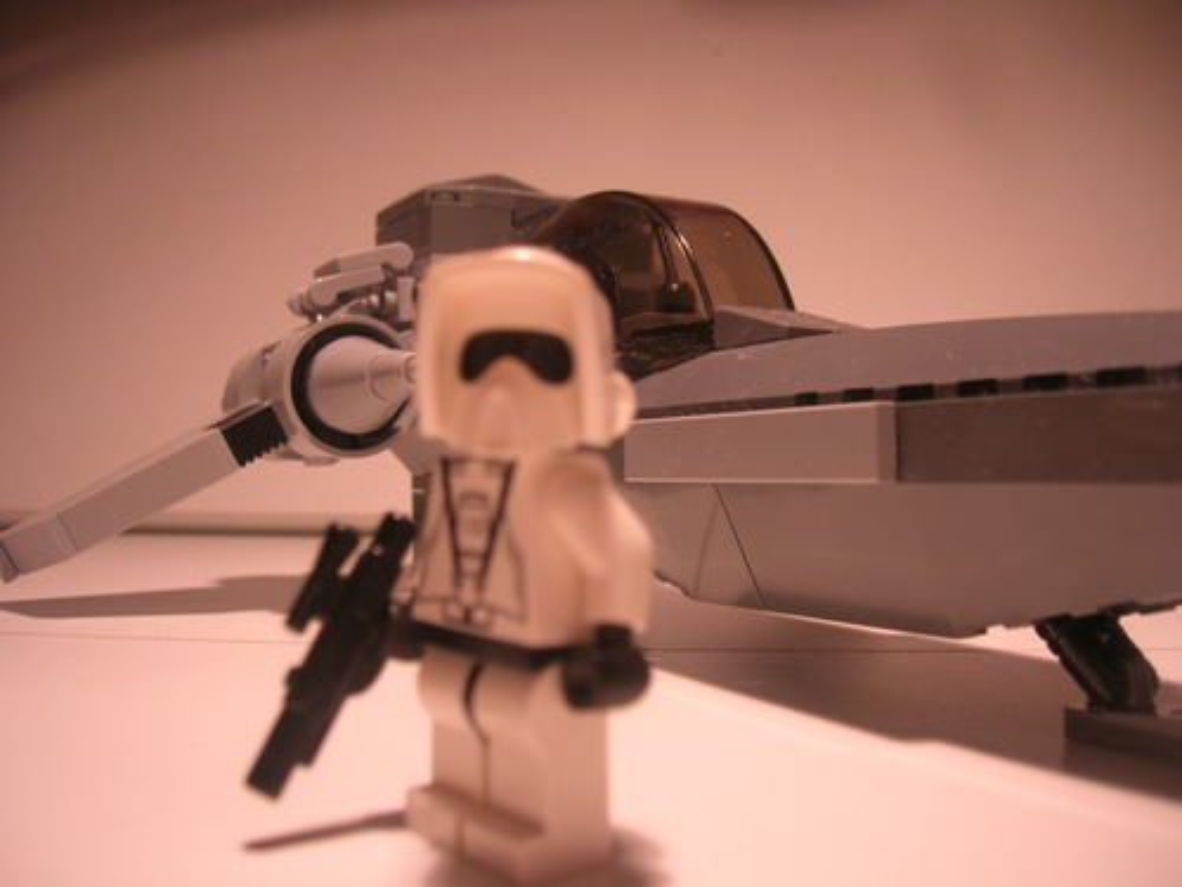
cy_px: 444
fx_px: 1161
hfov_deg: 54.0
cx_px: 591
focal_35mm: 34
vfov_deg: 41.8
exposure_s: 1/23.5
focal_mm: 5.7
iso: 50
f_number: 2.9
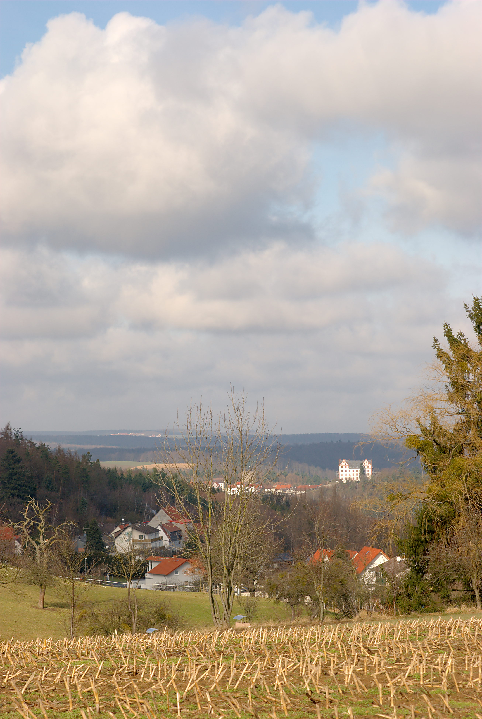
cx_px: 241
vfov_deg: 18.2
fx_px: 2251
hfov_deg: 12.2
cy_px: 360
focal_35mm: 112
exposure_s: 1/640
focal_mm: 75
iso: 200
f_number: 7.1
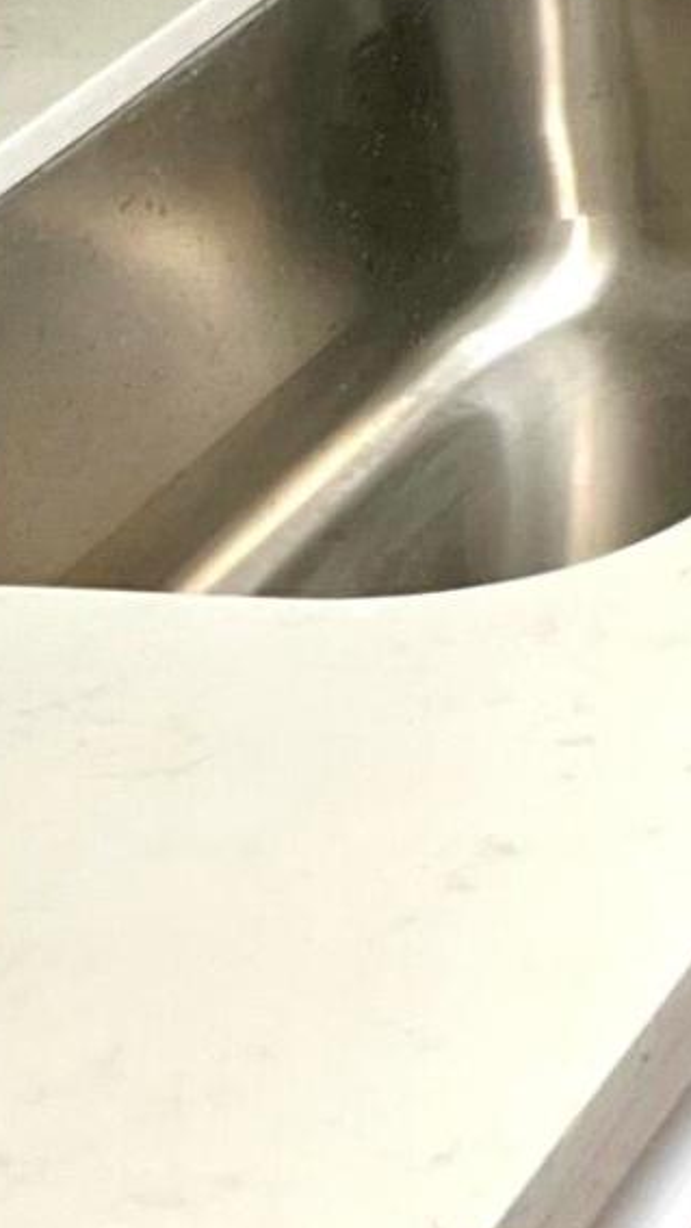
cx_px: 2294
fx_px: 4690
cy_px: -604
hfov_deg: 7.2
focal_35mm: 144
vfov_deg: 14.0
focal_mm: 5.7
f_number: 1.5
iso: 80
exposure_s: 1/60
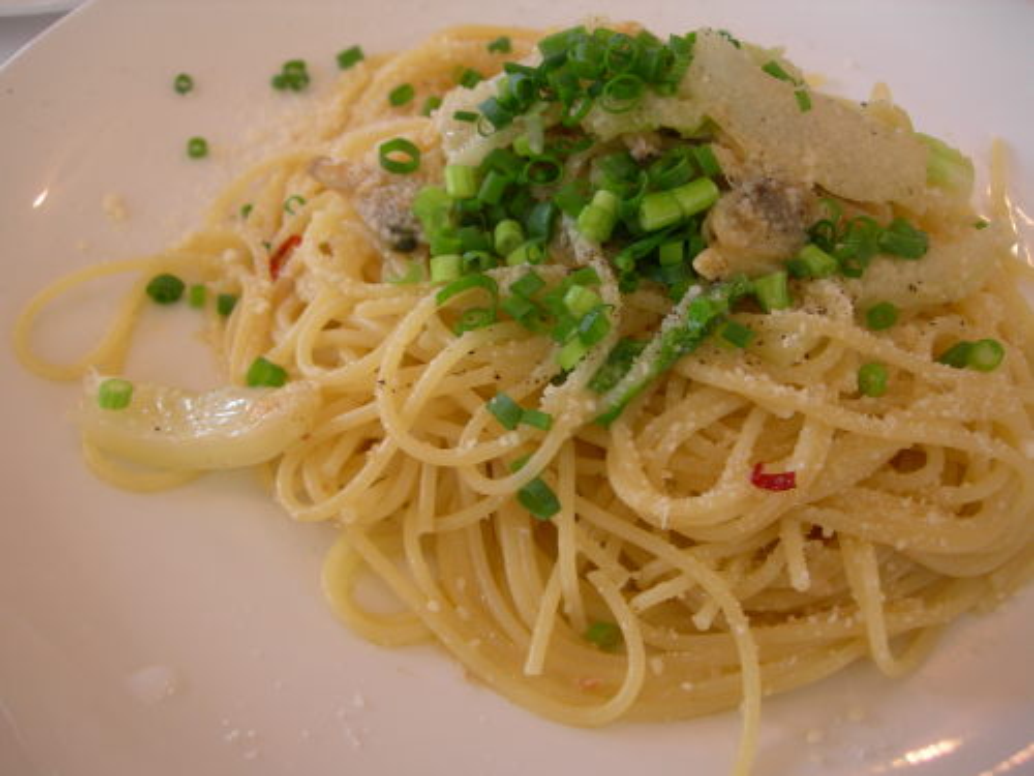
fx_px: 1135
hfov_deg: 49.0
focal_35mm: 38
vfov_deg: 37.7
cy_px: 388
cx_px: 517
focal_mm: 7.8
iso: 50
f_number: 2.8
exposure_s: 1/15.3
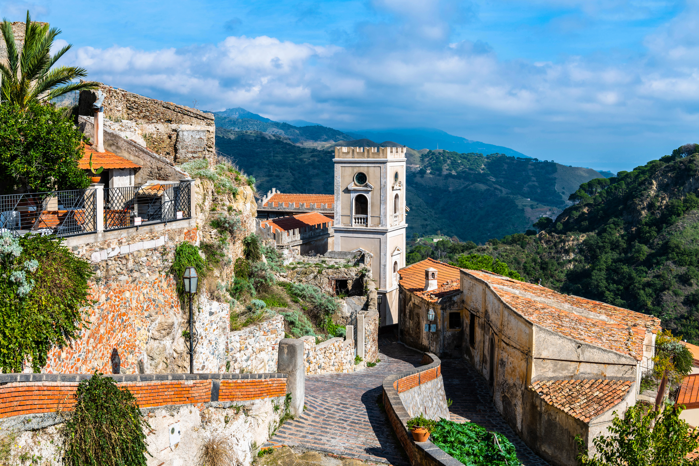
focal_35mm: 40
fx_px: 777
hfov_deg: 48.5
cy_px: 233
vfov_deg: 33.4
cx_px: 350
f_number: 13
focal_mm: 40
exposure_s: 1/100
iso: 64
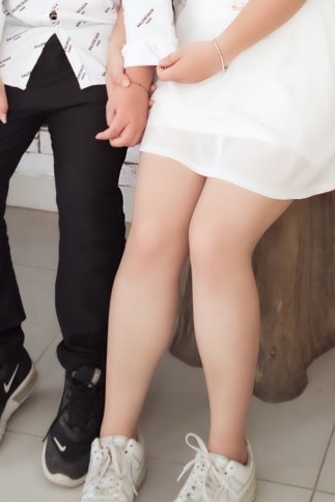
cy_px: -82
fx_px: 1283
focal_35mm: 92
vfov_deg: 20.8
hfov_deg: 14.9
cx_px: 133
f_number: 3.5
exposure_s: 1/160
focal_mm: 35
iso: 200
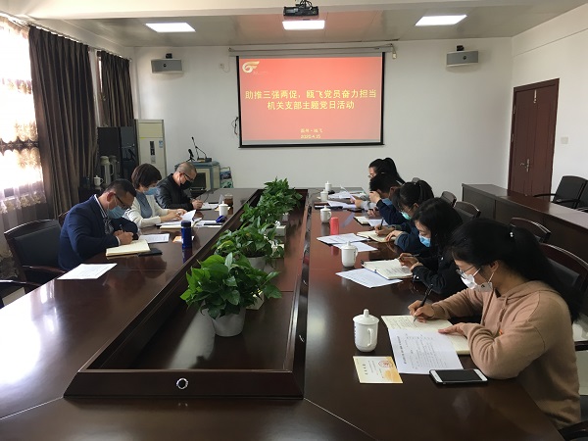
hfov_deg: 61.7
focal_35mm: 29
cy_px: 220
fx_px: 493
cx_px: 294
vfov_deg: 48.2
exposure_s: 1/33
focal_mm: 4.15
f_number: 2.2
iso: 80
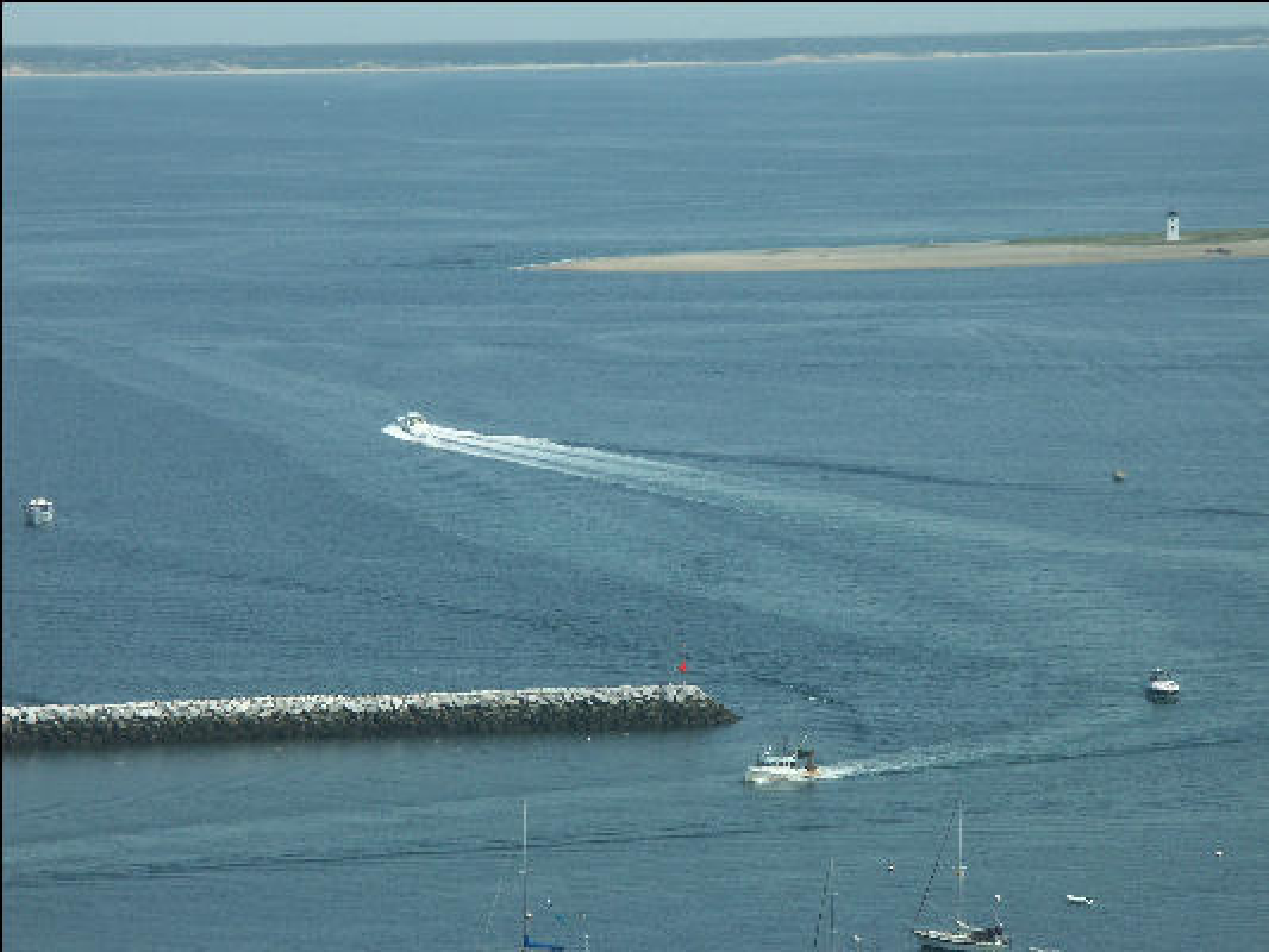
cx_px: 634
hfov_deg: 9.9
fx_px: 7297
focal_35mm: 199
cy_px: 476
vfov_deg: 7.5
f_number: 7.1
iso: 100
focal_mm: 50.27
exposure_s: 1/640
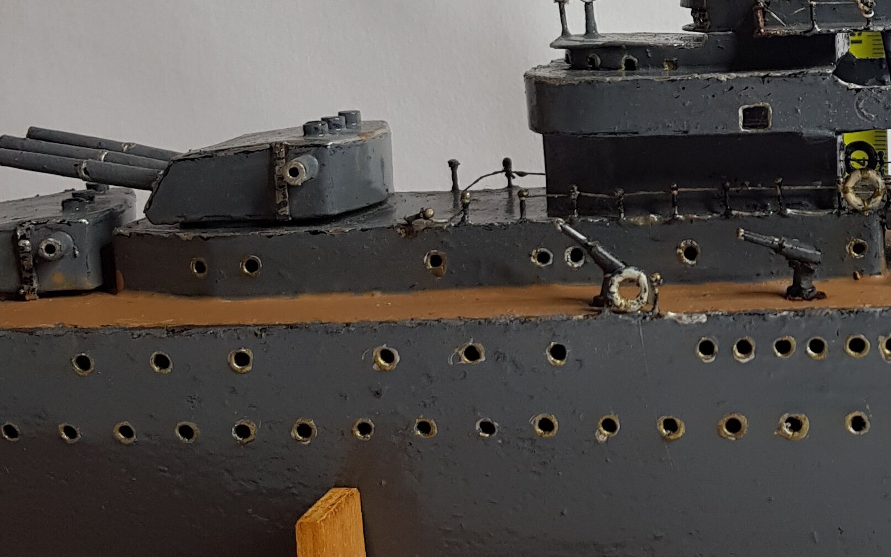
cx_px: 814
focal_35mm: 69
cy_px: 183
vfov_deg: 18.8
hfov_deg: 28.5
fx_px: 1676
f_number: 1.7
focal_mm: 4.2
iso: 64
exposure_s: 1/100
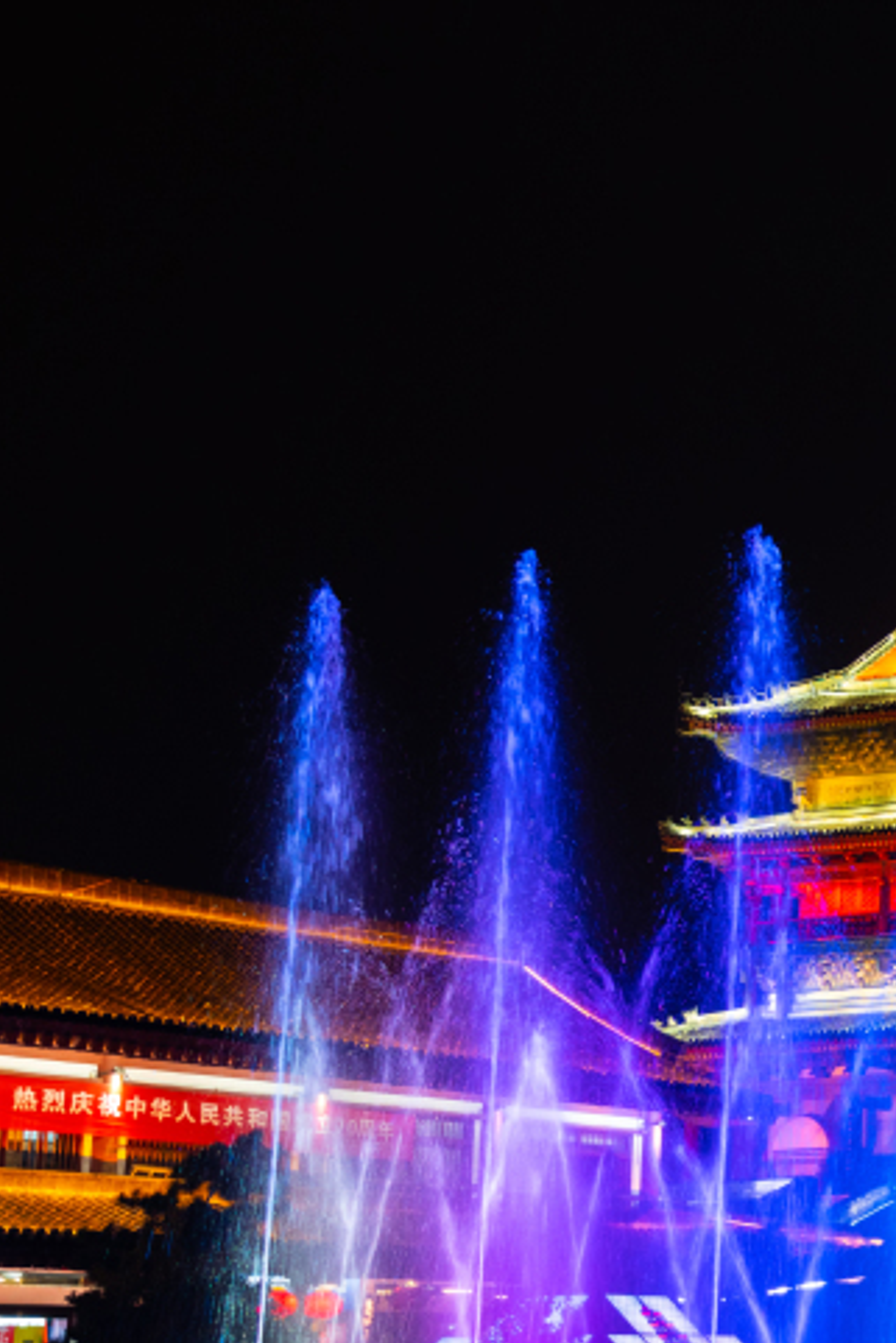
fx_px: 3096
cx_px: 1368
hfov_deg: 15.2
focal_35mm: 83
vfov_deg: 24.5
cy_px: 632
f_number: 4
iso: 640
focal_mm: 39
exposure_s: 1/40
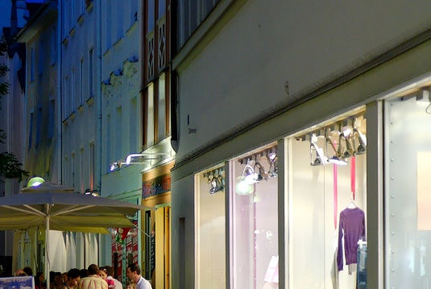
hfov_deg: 17.7
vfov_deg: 12.4
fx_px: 1330
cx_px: -62
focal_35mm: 111
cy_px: 198
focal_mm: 30
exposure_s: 1/40
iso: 320
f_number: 1.7
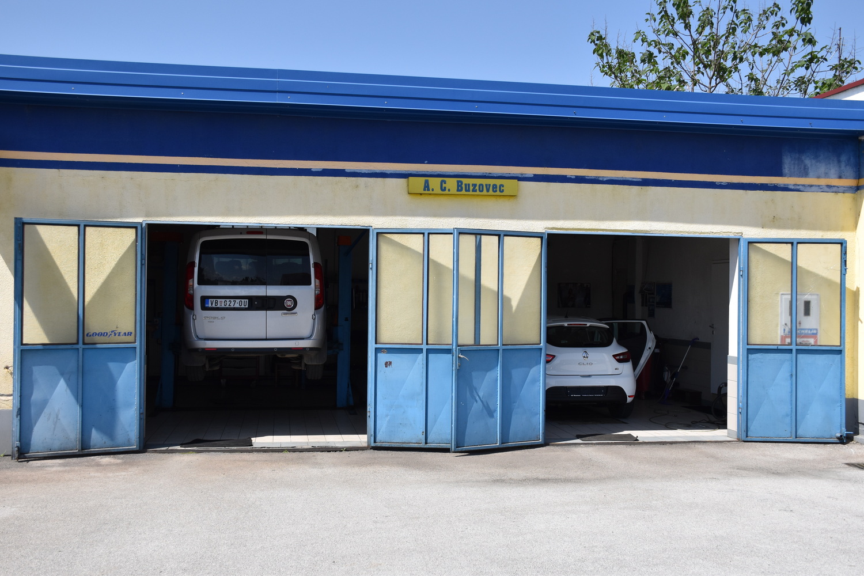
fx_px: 828
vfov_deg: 38.4
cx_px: 432
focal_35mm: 34
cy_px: 288
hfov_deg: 55.1
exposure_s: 1/1600
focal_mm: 23
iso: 400
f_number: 7.1
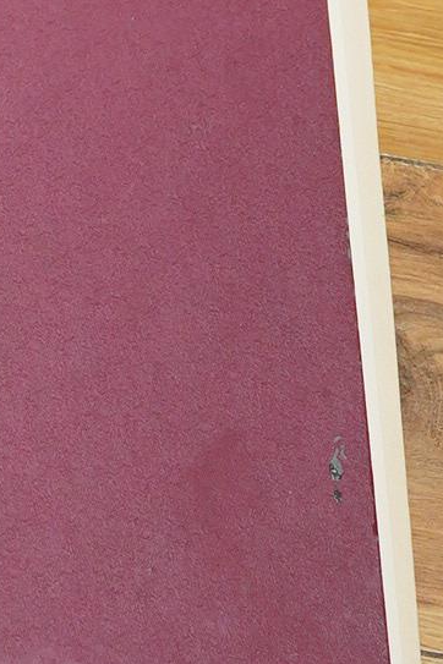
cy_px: 176
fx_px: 3008
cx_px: -212
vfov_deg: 12.6
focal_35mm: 163
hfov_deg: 8.3
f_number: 3.5
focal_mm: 30
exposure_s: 1/125
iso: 1250
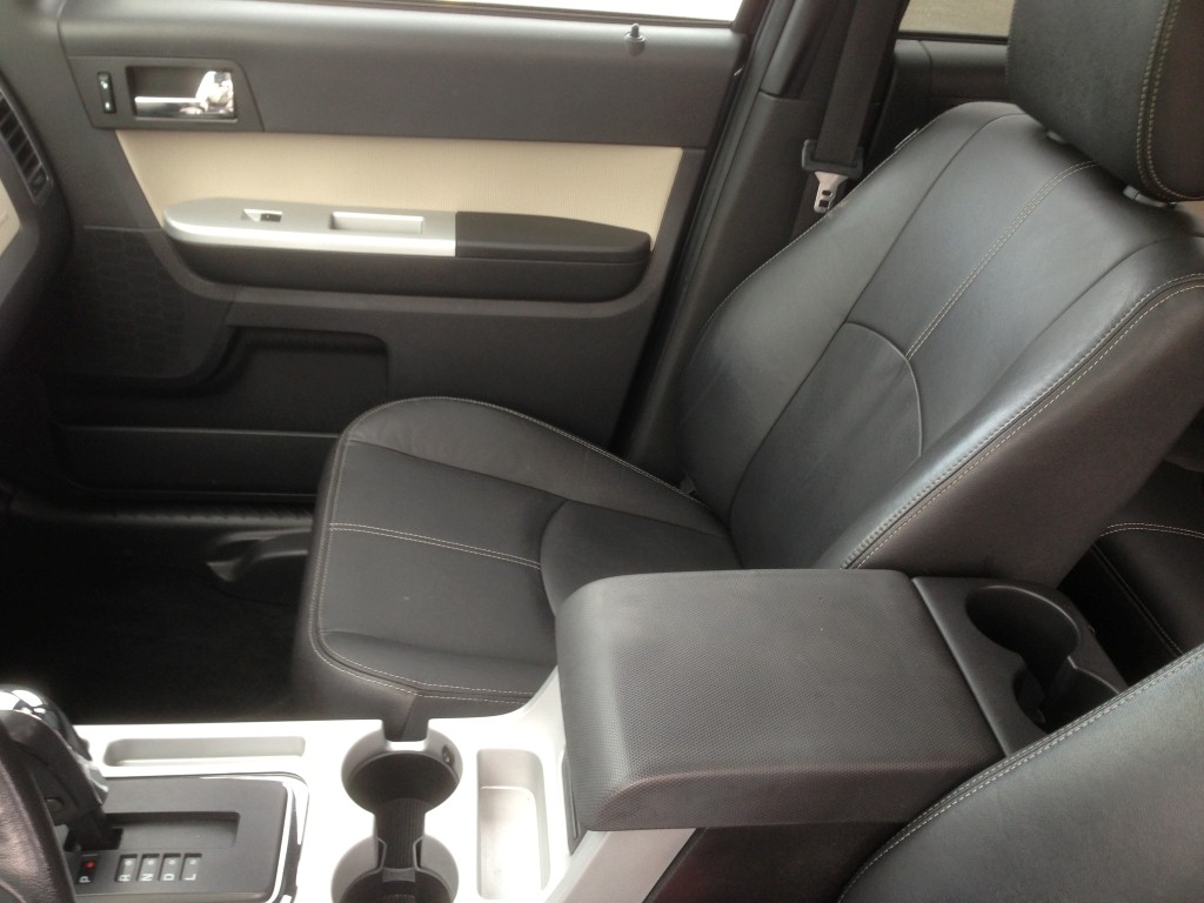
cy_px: 452
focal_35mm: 33
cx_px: 602
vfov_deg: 42.9
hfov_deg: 55.4
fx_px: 1148
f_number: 2.4
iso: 64
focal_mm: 4.13
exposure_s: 1/30
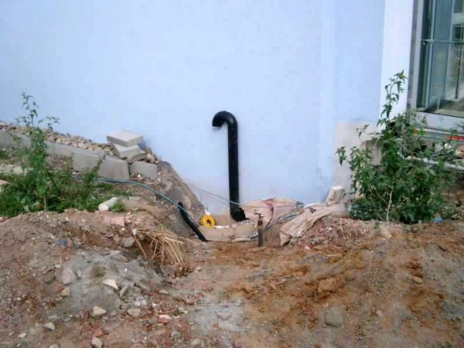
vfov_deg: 38.7
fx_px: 496
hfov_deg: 50.1
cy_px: 174
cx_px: 232
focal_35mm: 37
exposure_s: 1/400
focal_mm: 7.6
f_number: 5
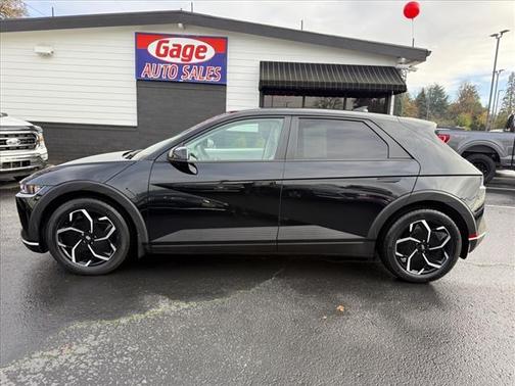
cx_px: 258
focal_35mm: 24
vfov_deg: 56.8
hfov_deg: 71.6
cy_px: 193
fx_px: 357
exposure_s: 1/796
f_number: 1.78
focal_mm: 6.76
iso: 100
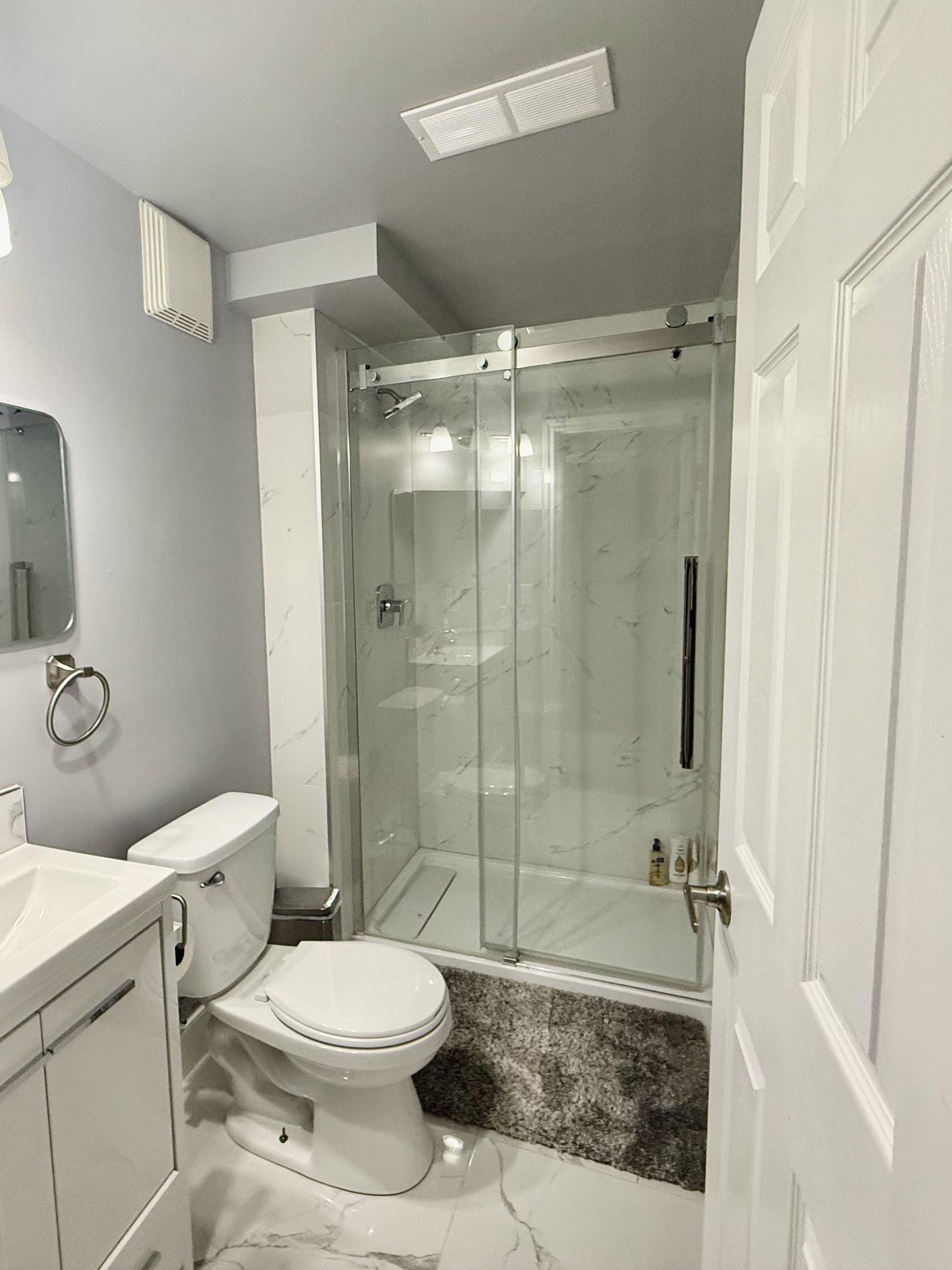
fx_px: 697
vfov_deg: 84.7
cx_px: 373
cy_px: 629
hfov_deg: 67.9
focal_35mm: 19
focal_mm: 2.22
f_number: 2.2
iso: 320
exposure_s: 1/120
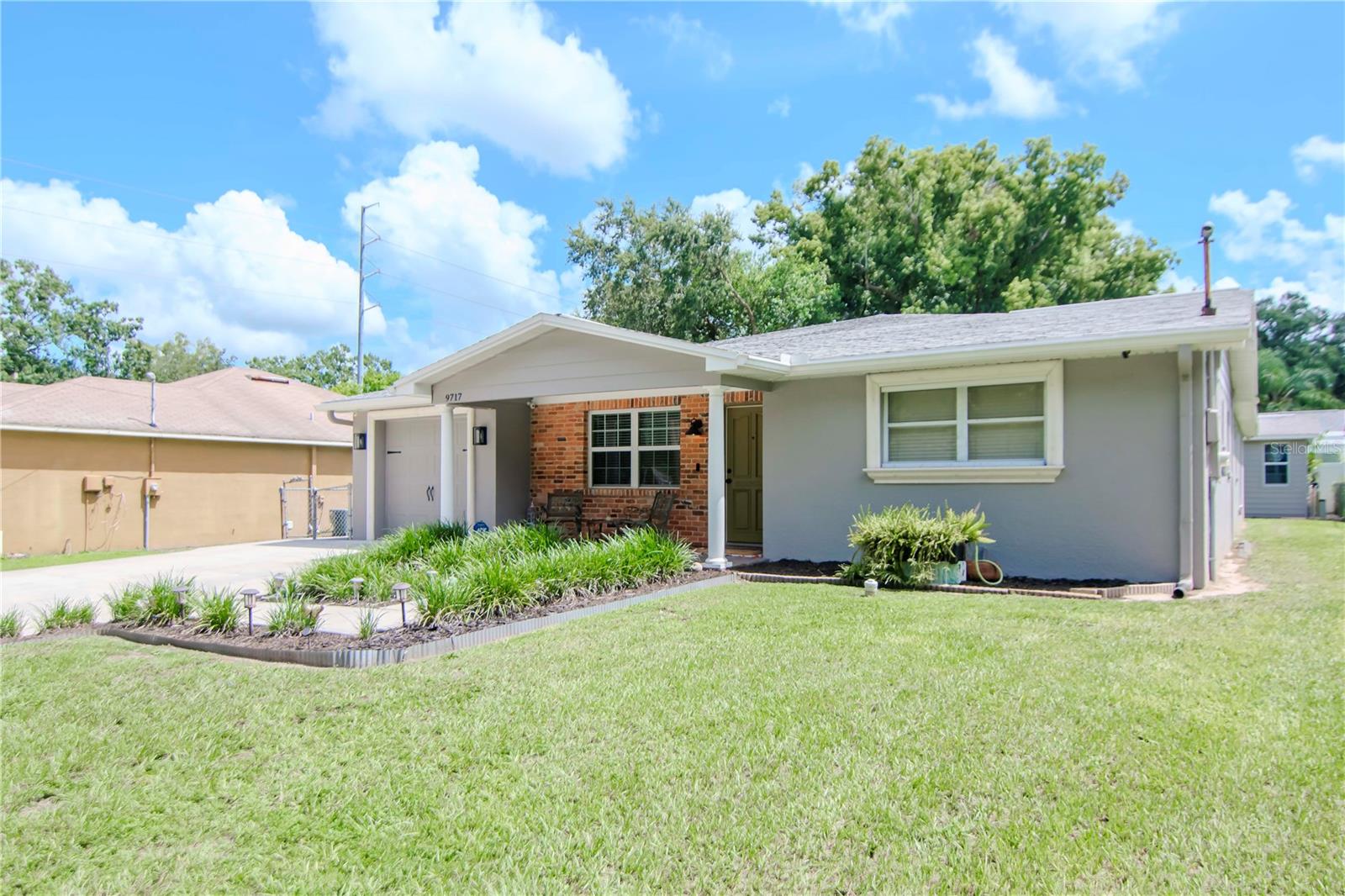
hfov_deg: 77.3
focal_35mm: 22
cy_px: 448
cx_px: 672
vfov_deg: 56.1
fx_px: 840
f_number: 4
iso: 400
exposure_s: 1/2500
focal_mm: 15
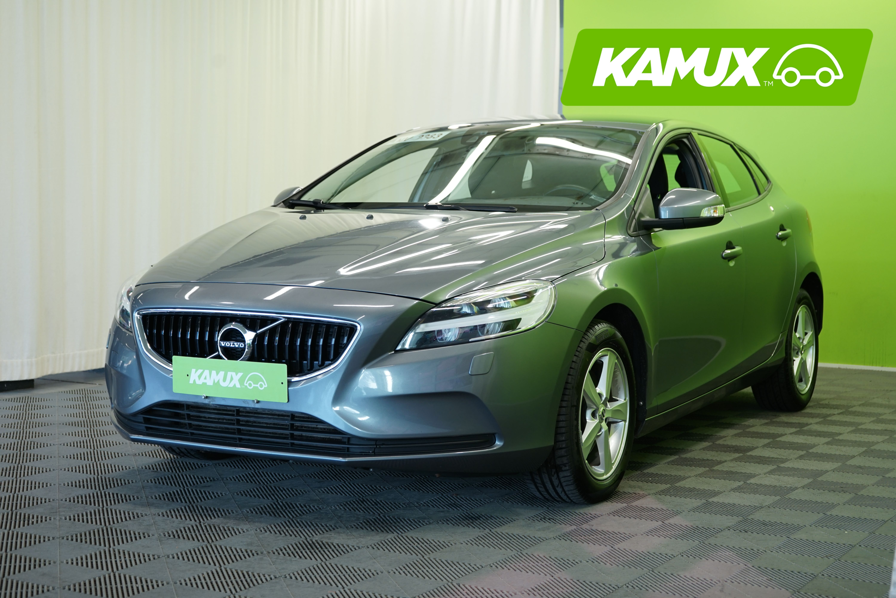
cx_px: 448
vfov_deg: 24.2
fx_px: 1394
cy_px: 299
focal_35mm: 56
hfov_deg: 35.6
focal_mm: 56
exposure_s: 1/40
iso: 400
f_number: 5
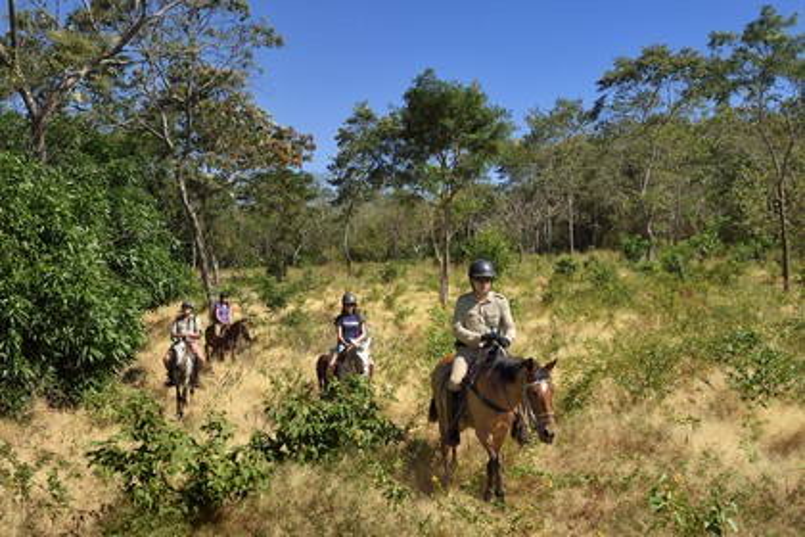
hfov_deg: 50.7
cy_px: 268
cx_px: 402
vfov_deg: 35.1
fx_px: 850
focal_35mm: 38
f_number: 7.1
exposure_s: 1/400
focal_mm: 38
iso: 160
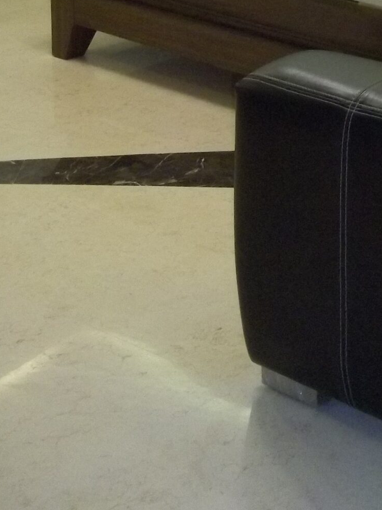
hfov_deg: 15.3
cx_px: 463
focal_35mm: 93
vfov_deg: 19.5
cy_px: -146
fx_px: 1369
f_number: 3.1
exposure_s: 1/30
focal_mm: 6.5
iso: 320
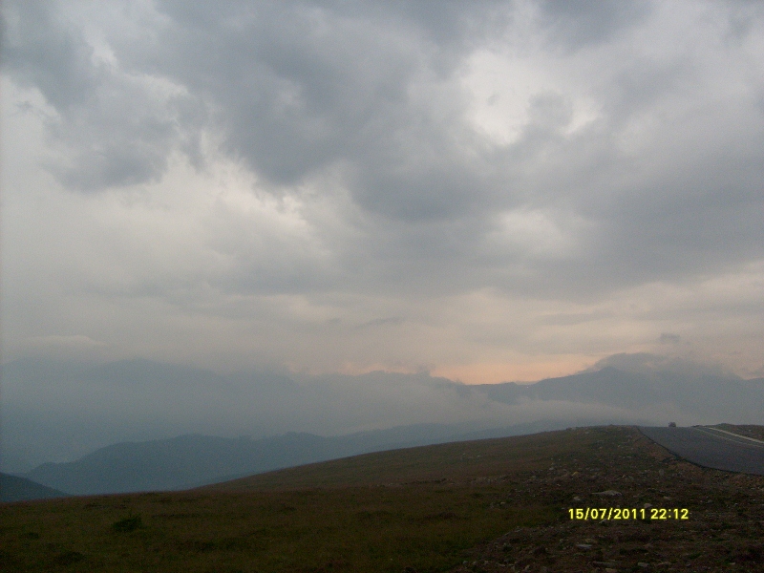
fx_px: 772
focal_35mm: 35
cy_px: 286
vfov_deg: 40.7
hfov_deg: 52.6
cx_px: 382
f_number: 2.8
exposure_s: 1/350
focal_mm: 5.8
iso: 80
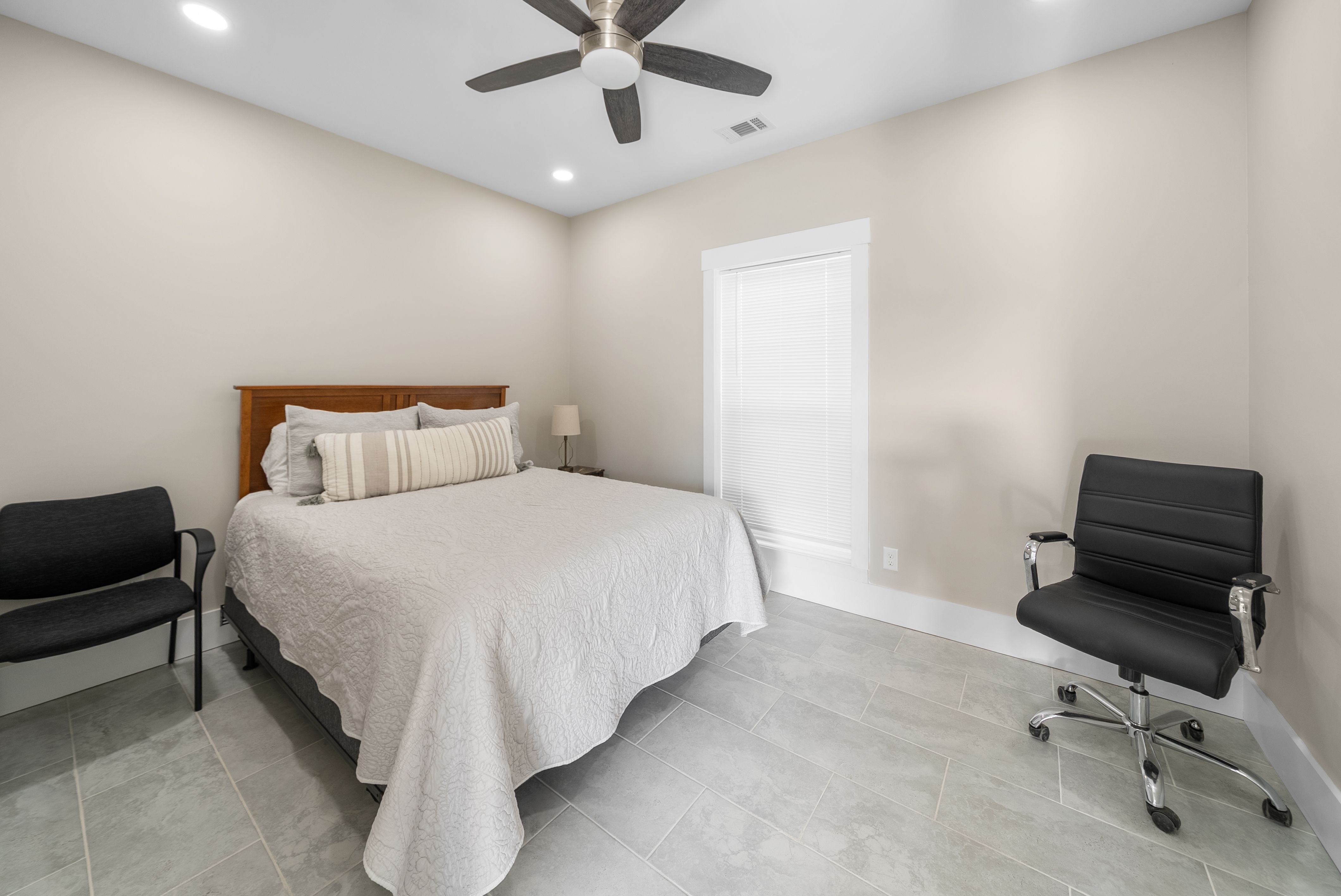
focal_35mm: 12
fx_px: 447
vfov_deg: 90.1
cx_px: 670
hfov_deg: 112.6
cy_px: 448
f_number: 7.1
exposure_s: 1/4
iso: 160
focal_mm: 12
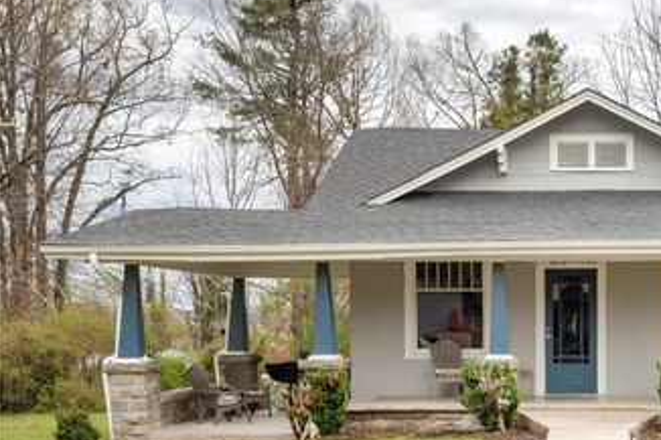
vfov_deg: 29.1
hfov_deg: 41.4
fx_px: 844
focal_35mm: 46
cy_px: 273
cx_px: 505
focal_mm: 30
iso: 320
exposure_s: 1/800
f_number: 7.1
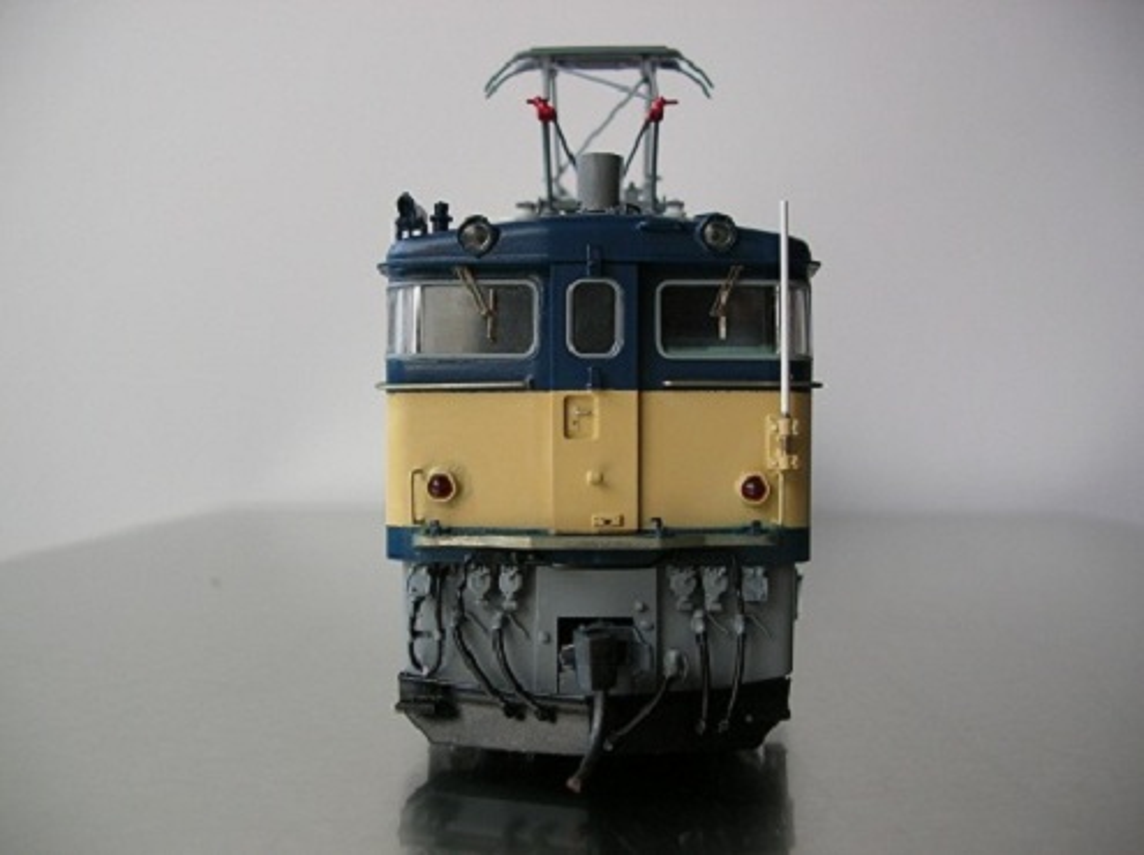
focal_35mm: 35
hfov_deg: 52.7
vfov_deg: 40.6
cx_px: 572
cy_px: 428
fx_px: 1155
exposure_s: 1/75
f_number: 2.8
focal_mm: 5.8
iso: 50
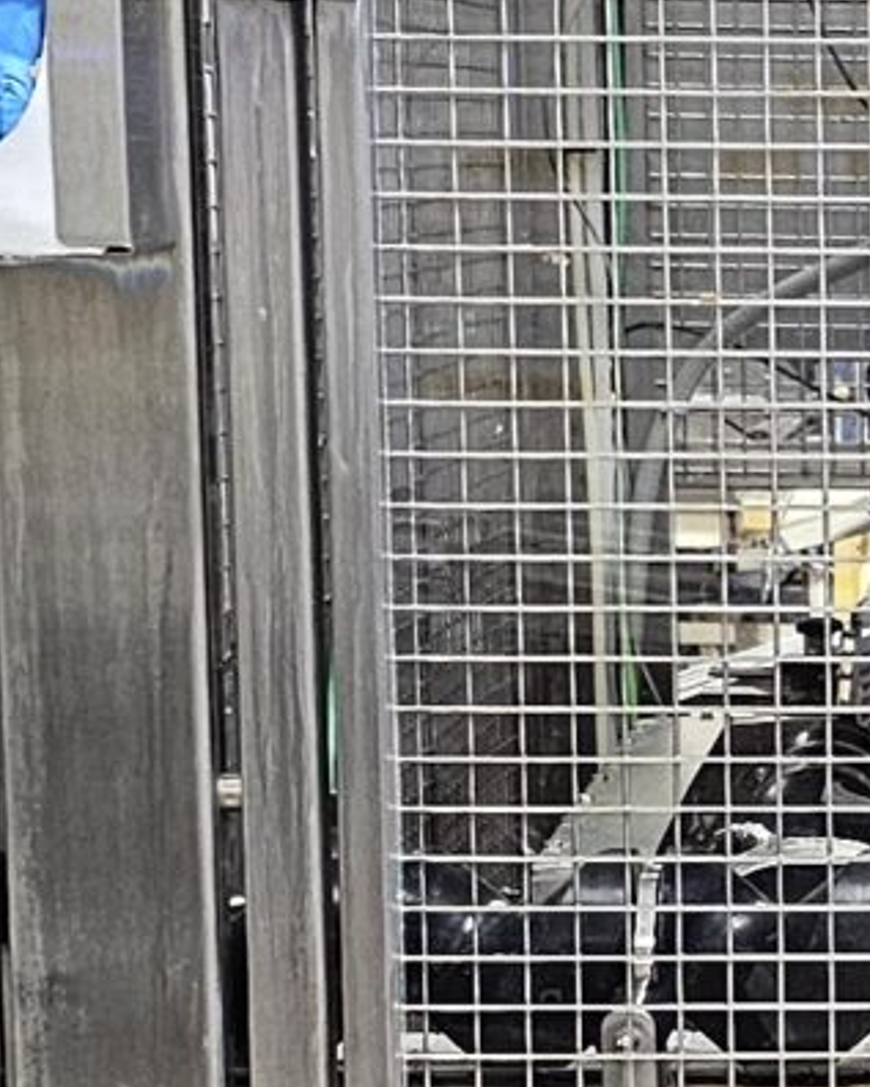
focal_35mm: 145
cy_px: 848
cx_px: 1405
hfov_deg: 10.2
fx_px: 4665
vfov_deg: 13.2
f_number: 1.7
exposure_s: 1/120
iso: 400
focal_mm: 6.3
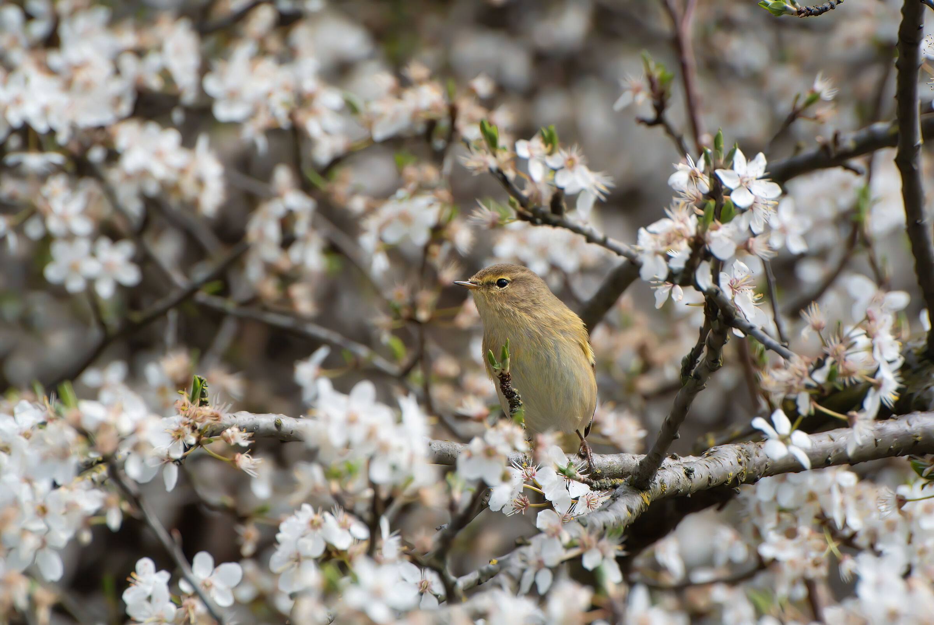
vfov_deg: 1.7
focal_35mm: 810
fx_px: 21042
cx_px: 467
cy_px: 312
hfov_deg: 2.5
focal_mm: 300
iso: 800
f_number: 8
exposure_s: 1/640
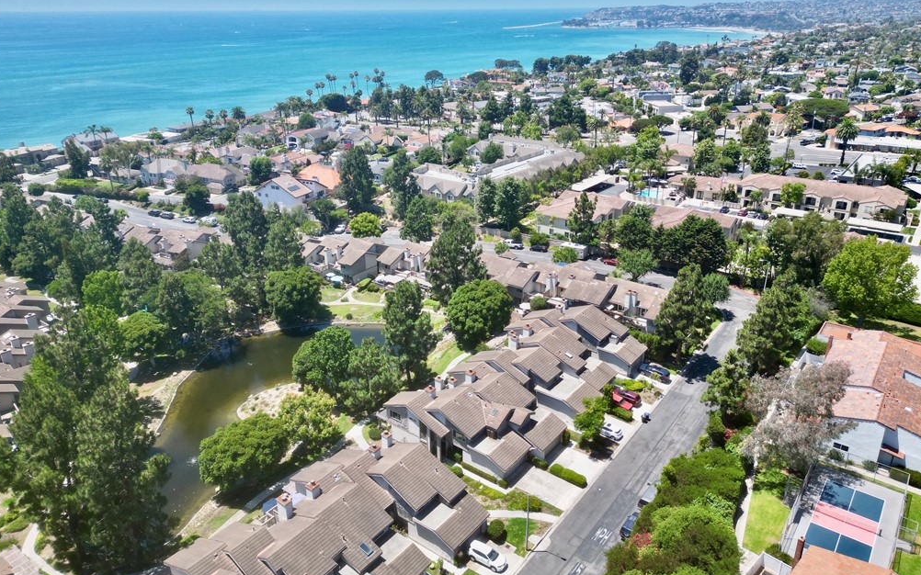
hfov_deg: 70.4
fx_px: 653
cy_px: 261
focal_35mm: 26
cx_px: 457
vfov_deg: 47.5
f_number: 1.7
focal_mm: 6.72
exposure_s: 1/2000
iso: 130
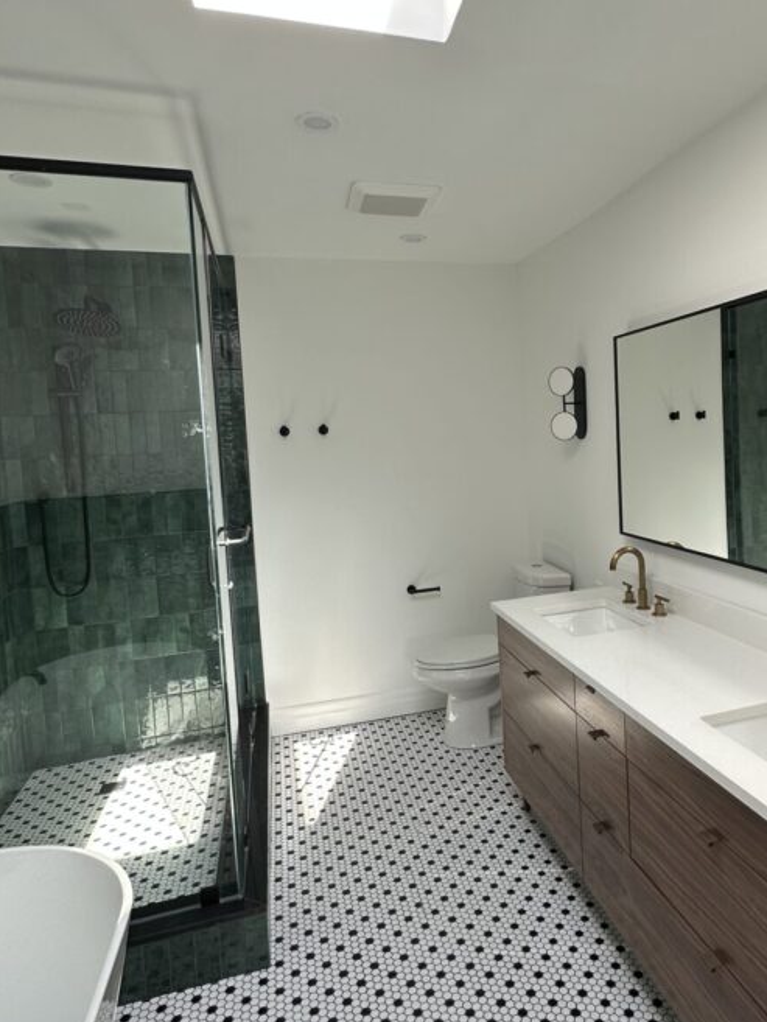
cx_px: 501
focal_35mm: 23
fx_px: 679
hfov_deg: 57.8
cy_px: 479
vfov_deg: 73.8
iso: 40
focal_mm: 2.22
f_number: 2.2
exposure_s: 1/128
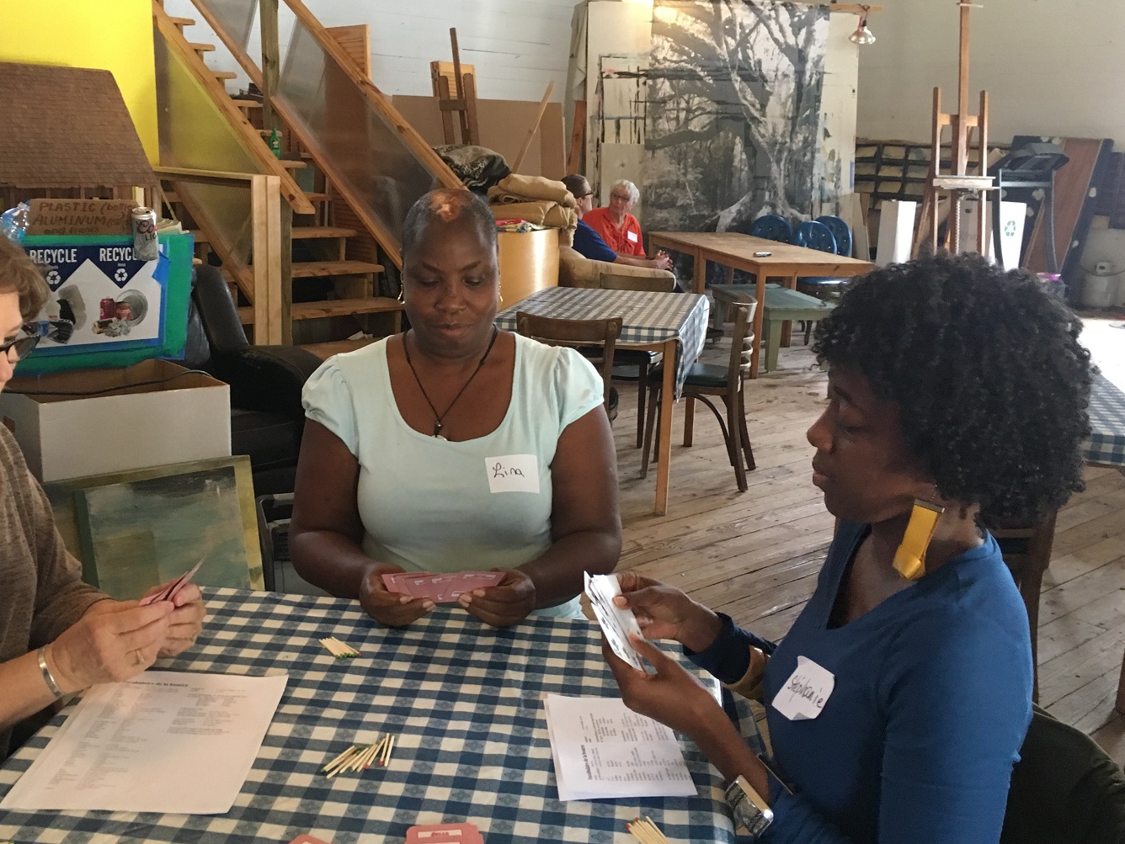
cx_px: 507
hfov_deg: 52.5
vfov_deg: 40.7
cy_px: 411
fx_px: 1138
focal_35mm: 35
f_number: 2.2
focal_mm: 4.15
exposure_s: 1/30
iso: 200
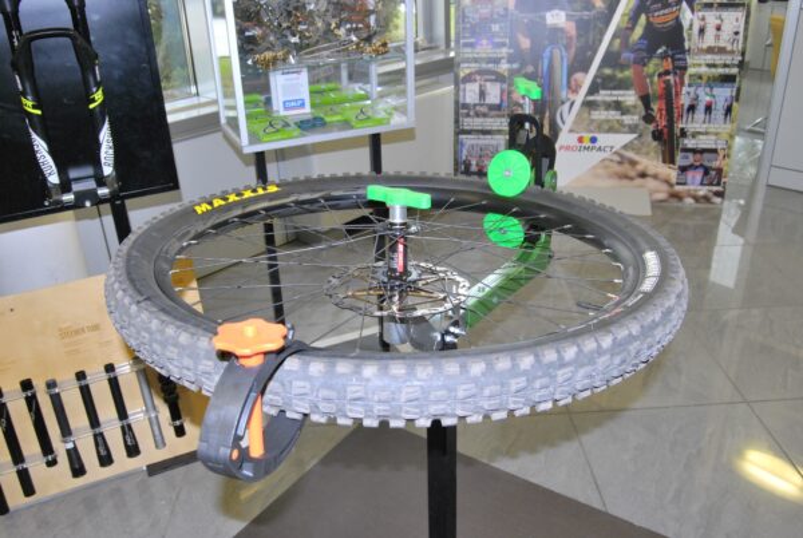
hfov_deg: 61.9
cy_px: 269
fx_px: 670
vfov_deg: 43.7
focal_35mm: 30
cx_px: 402
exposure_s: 1/20
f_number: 8
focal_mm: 20
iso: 800
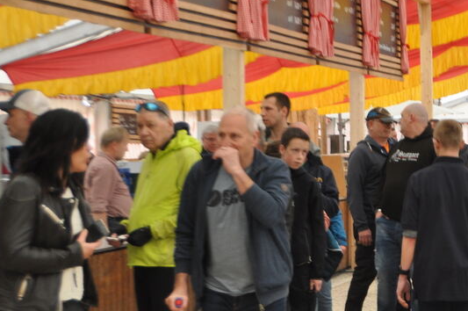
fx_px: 1534
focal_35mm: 118
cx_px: 478
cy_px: 99
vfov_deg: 11.6
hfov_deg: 16.9
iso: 400
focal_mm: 35
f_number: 5
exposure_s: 1/100
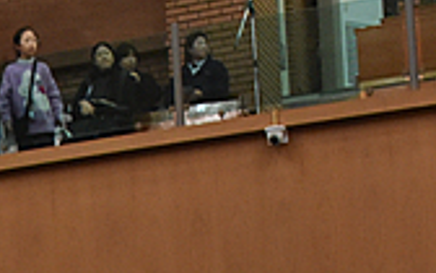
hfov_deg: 13.1
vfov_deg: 7.9
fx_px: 1818
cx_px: -166
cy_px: 660
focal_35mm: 153
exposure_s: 1/125
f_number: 5
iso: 2500
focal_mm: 28
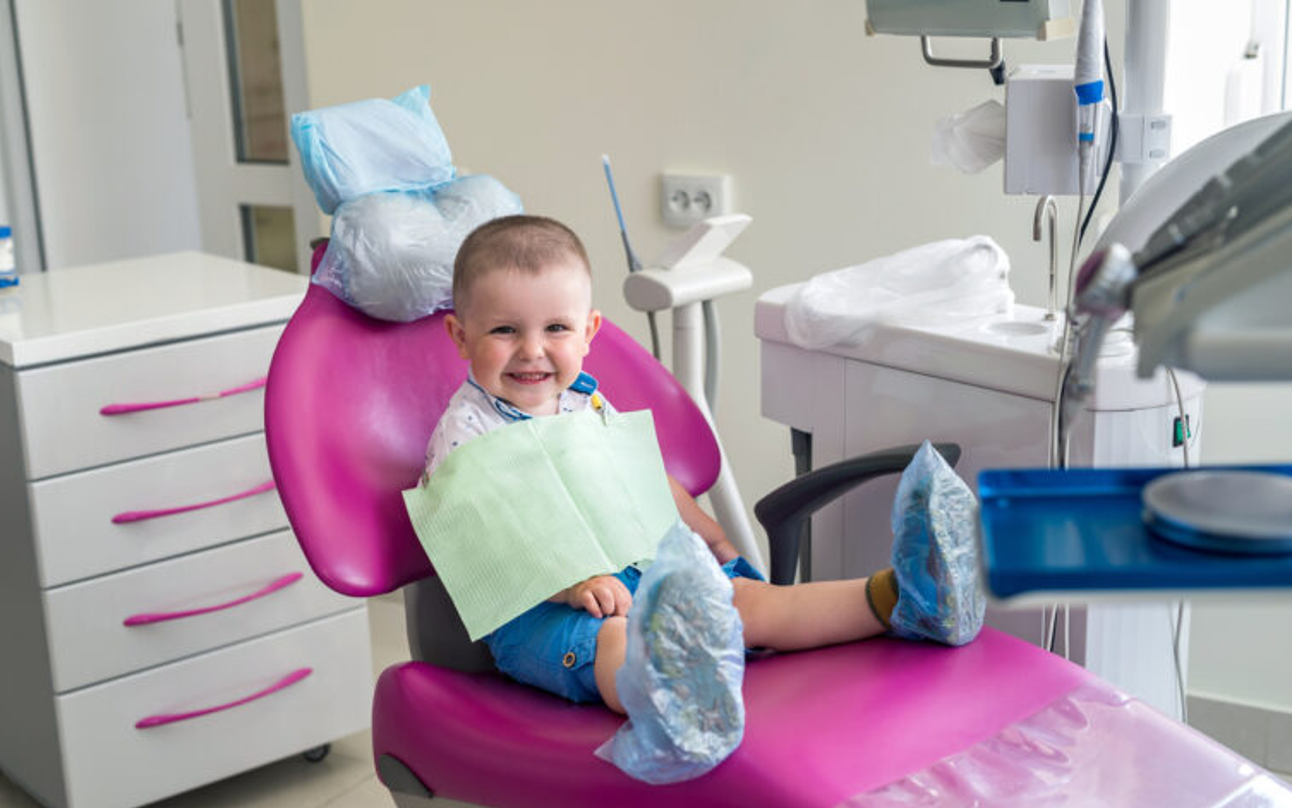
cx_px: 643
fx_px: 1831
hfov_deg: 38.9
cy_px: 413
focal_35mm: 52
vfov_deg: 24.9
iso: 500
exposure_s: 1/320
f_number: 2.8
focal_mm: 50
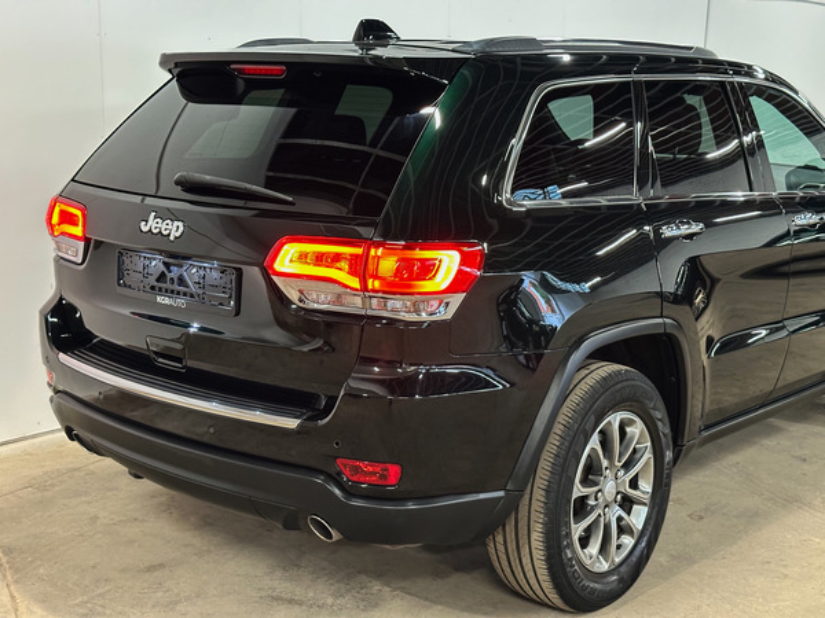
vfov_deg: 30.3
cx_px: 412
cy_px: 309
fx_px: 1144
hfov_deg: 39.7
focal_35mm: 48
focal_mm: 6.86
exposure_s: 1/33
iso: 500
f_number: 1.78
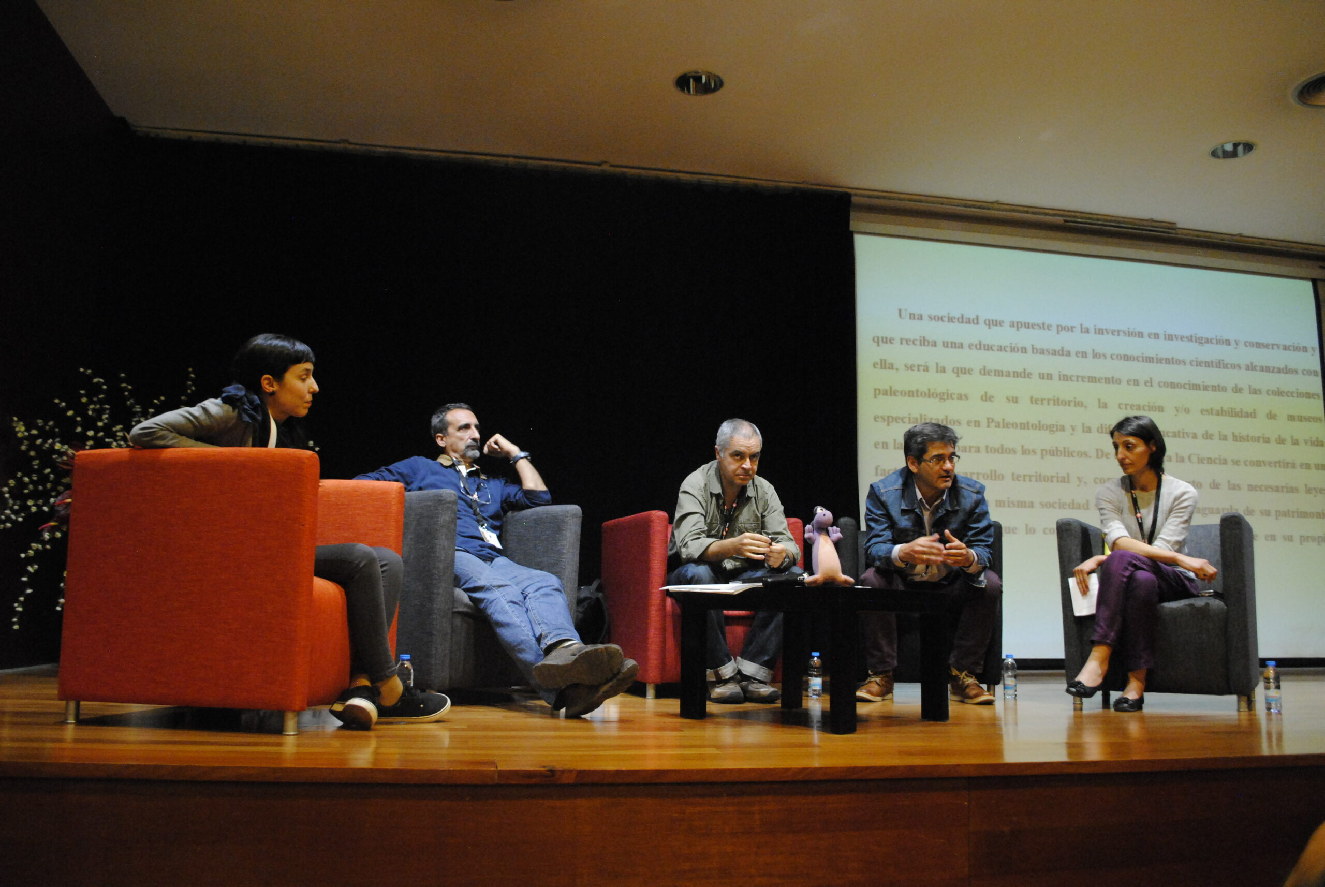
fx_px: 995
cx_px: 662
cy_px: 444
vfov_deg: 48.1
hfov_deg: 67.3
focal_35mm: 27
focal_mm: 18
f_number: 3.5
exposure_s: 1/25
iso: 1600
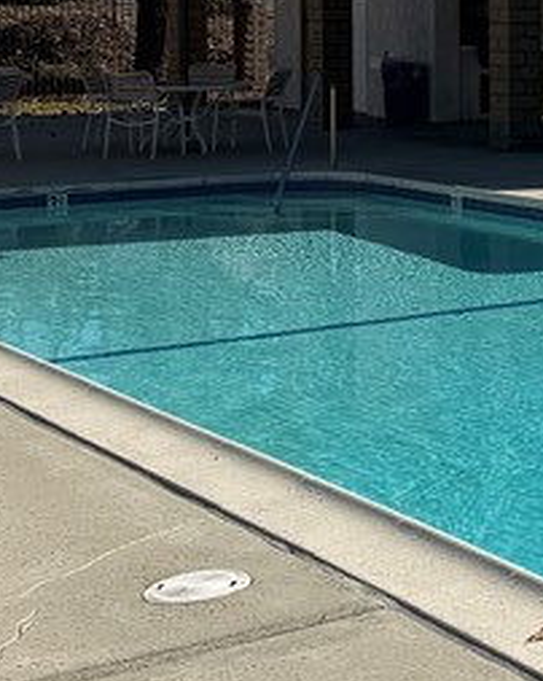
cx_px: 715
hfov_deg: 15.4
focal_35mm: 95
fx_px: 1911
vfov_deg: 19.8
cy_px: 73
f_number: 1.78
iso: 80
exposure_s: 1/6173
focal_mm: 6.76
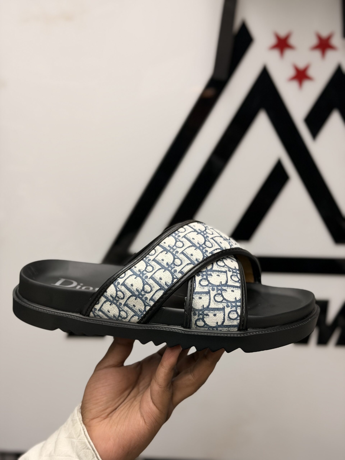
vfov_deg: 39.7
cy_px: 230
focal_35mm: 48
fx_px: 638
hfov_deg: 30.3
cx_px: 172
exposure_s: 1/208
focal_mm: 6.76
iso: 50
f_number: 1.78
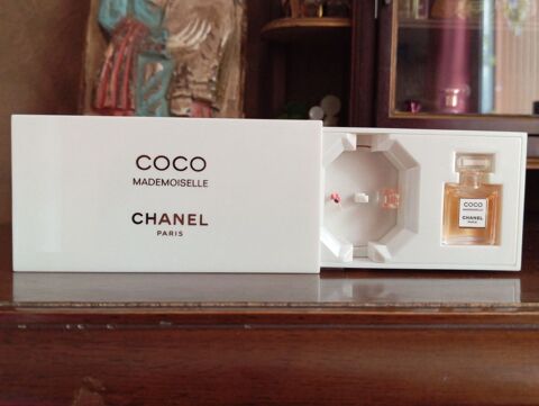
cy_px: 203
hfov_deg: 63.4
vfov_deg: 49.8
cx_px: 270
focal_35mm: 28
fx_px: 436
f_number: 1.8
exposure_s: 1/33.3
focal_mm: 4.25
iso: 489
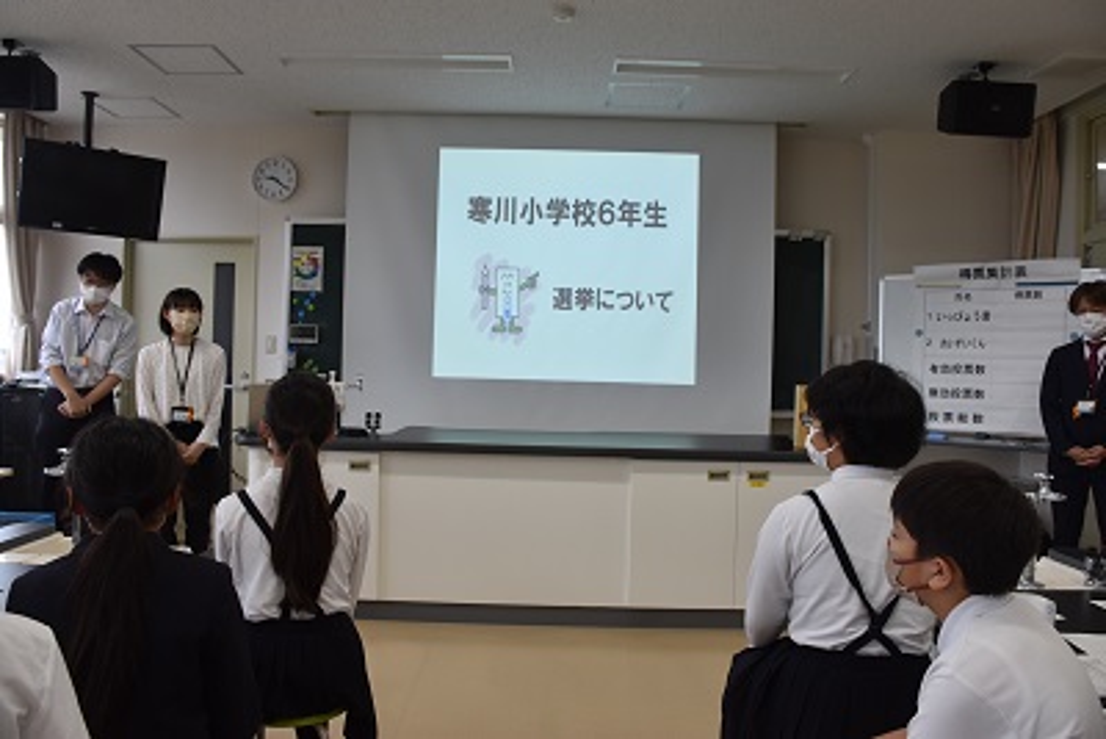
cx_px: 553
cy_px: 370
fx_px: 830
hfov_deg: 67.4
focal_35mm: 27
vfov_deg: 48.0
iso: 400
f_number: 5.6
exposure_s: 1/125
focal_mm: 18
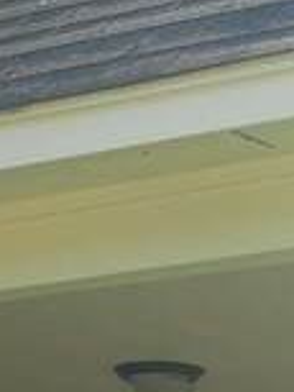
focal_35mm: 217
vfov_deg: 8.8
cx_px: 340
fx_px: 2454
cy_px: 643
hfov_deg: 6.8
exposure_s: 1/250
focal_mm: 13
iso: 200
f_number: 5
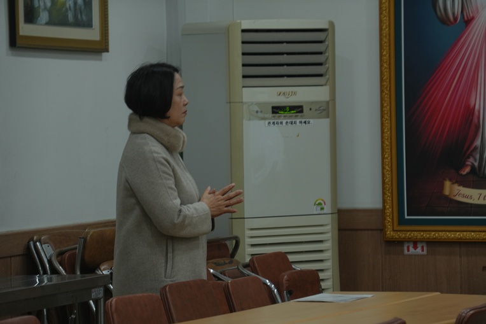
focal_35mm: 201
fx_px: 2713
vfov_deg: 6.8
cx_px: 243
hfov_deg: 10.2
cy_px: 162
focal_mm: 134
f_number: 6.3
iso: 320
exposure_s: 1/60
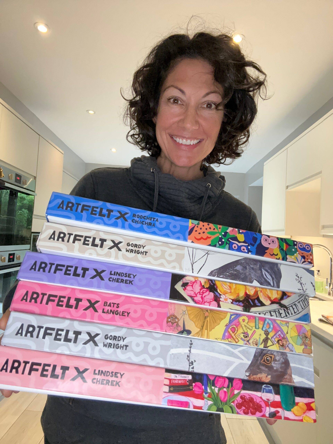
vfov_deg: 73.9
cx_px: 166
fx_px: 295
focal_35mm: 23
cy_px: 222
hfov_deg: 58.9
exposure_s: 1/25
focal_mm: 2.69
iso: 320
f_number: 1.9
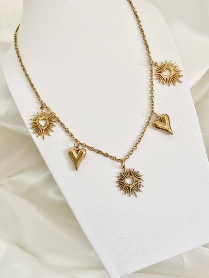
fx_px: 209
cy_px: 139
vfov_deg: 67.3
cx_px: 104
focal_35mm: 26
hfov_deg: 53.1
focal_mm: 4.25
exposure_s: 1/122
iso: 80
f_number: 1.8
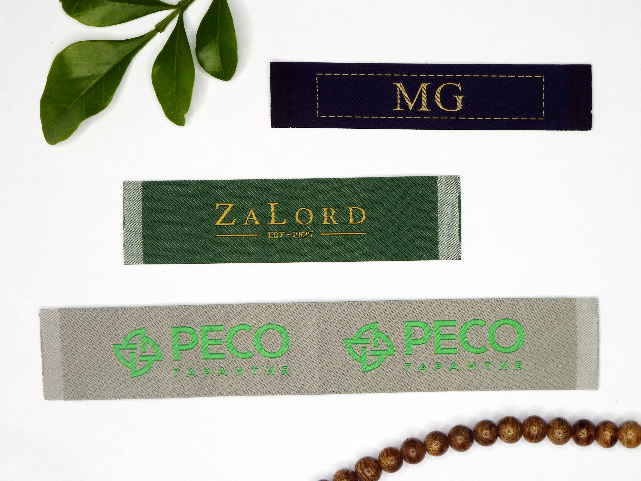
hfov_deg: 23.6
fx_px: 1537
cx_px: 320
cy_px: 240
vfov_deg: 17.8
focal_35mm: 83
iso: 80
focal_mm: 13.7
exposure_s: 1/160
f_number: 4.2
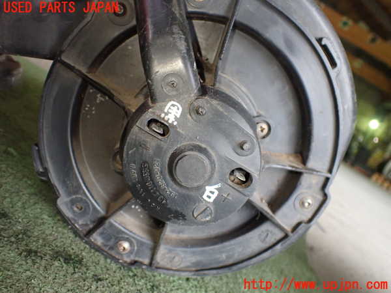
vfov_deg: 46.8
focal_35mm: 30
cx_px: 196
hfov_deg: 60.0
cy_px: 146
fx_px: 339
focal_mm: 5.4
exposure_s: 1/125
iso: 800
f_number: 2.3
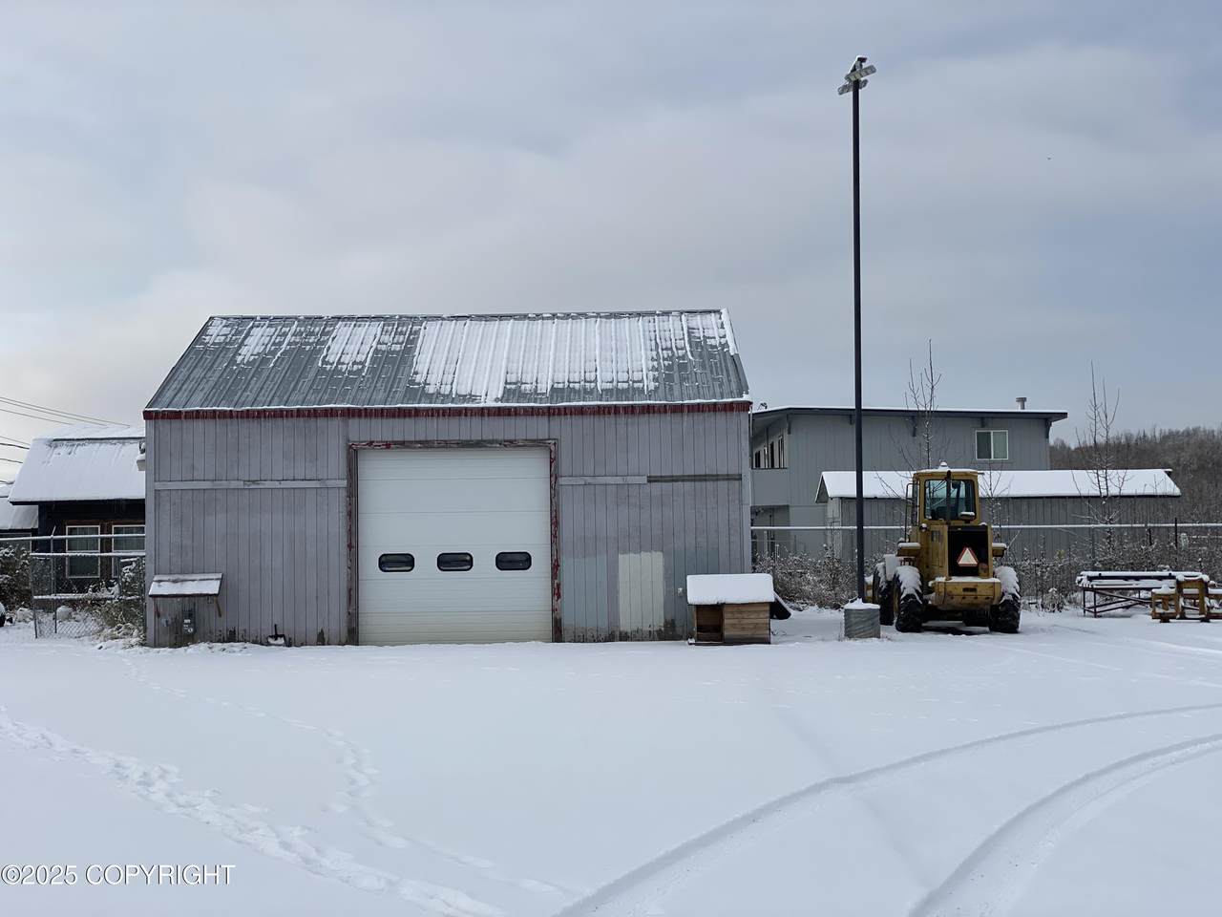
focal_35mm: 52
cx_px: 611
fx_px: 1836
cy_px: 458
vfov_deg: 28.0
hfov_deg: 36.8
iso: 20
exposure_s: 1/940
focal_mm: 6
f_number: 2
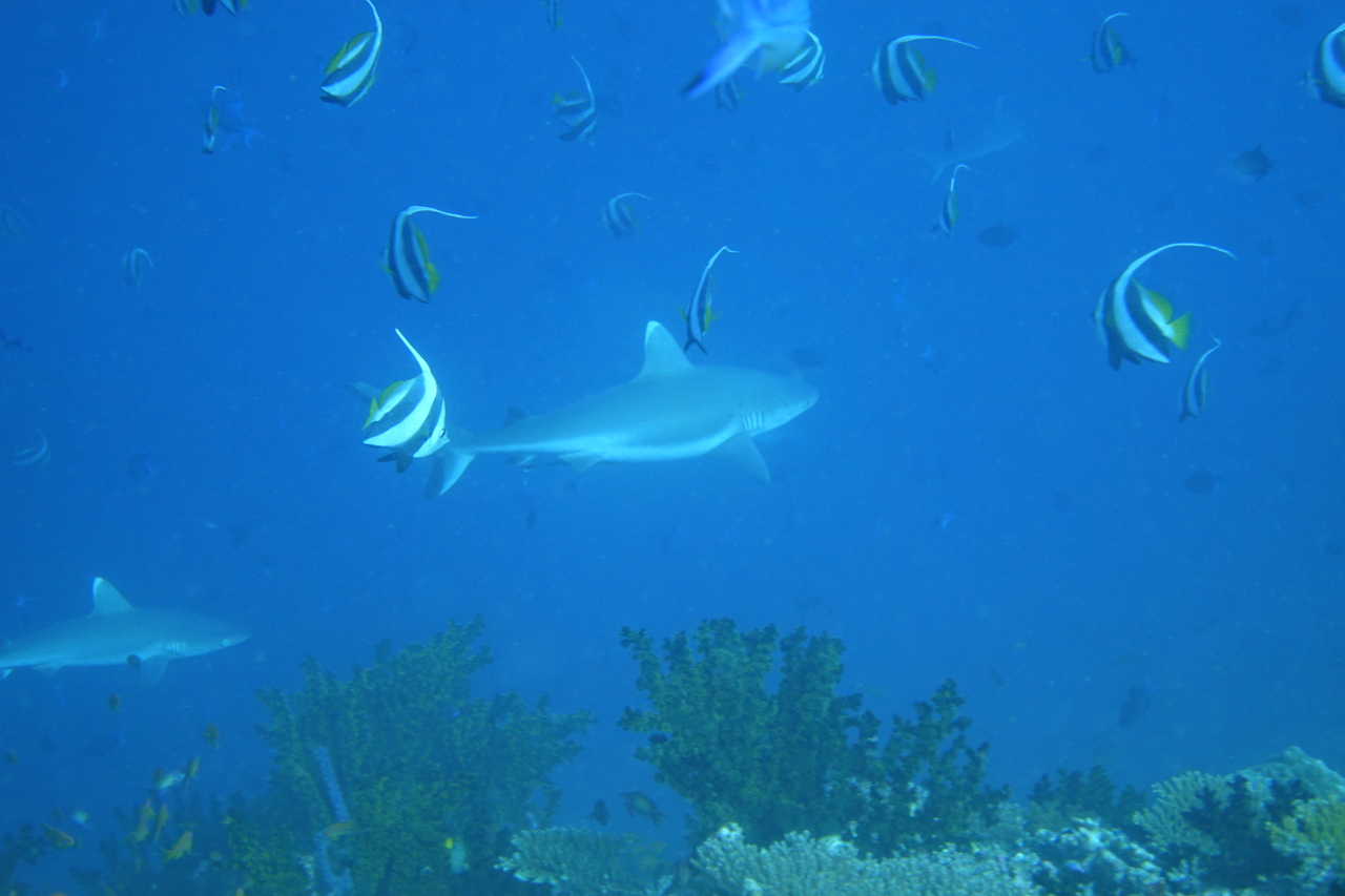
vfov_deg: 21.6
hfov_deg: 31.9
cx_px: 672
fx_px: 2353
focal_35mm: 63
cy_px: 448
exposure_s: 1/80
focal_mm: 22.95
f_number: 2.8
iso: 200
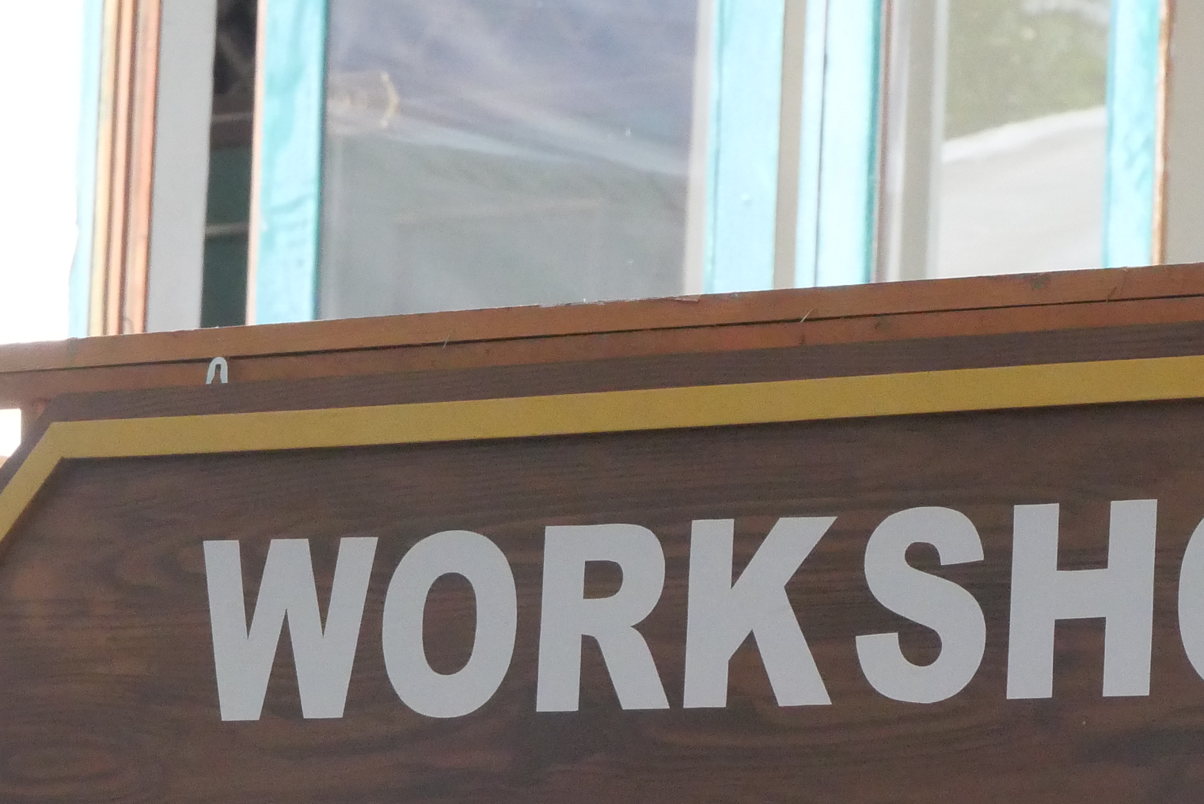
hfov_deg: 7.1
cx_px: 792
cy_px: 939
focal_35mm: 288
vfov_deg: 4.8
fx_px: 9637
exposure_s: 1/800
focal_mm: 57
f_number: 10
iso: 3200
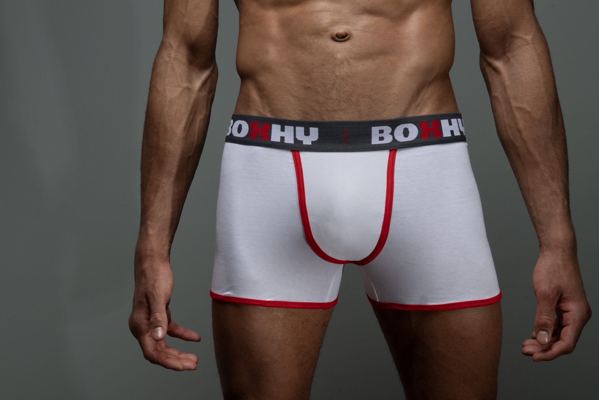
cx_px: 304
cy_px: 204
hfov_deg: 28.1
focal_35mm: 72
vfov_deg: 18.9
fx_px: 1198
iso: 50
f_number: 11
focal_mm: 70
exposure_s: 1/160
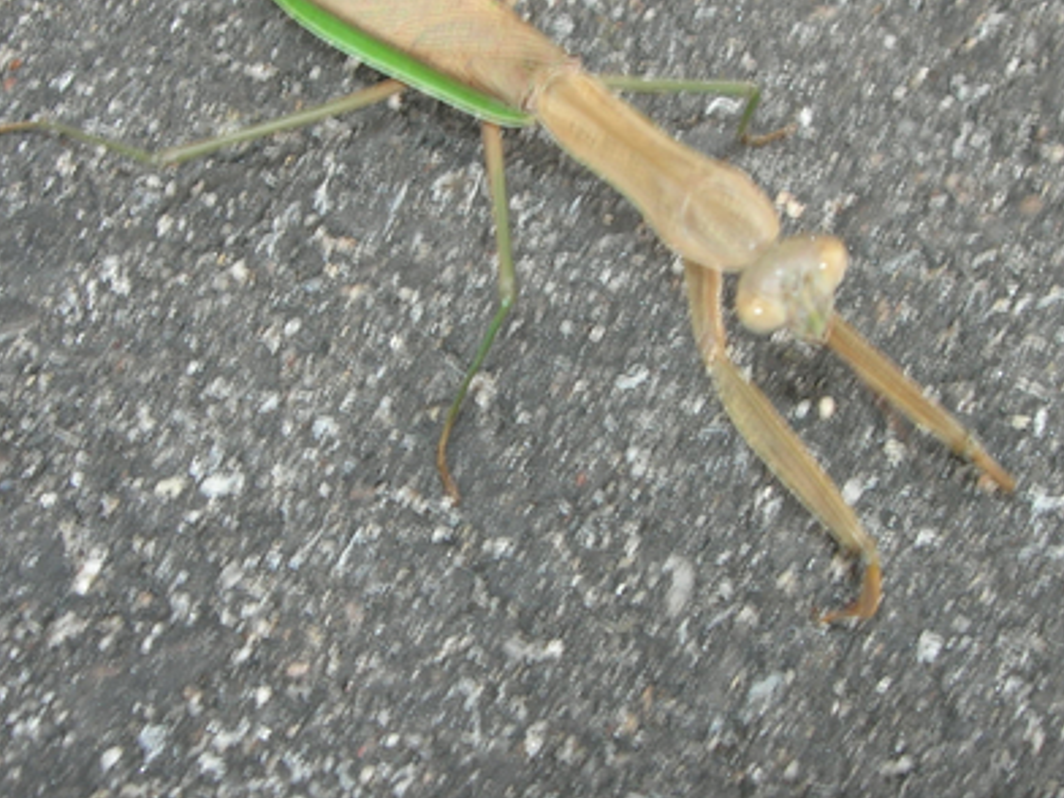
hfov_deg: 31.2
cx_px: 548
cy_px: 274
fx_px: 1906
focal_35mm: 62
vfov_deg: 23.6
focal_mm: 7.8
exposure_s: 1/30
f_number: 4.8
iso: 64
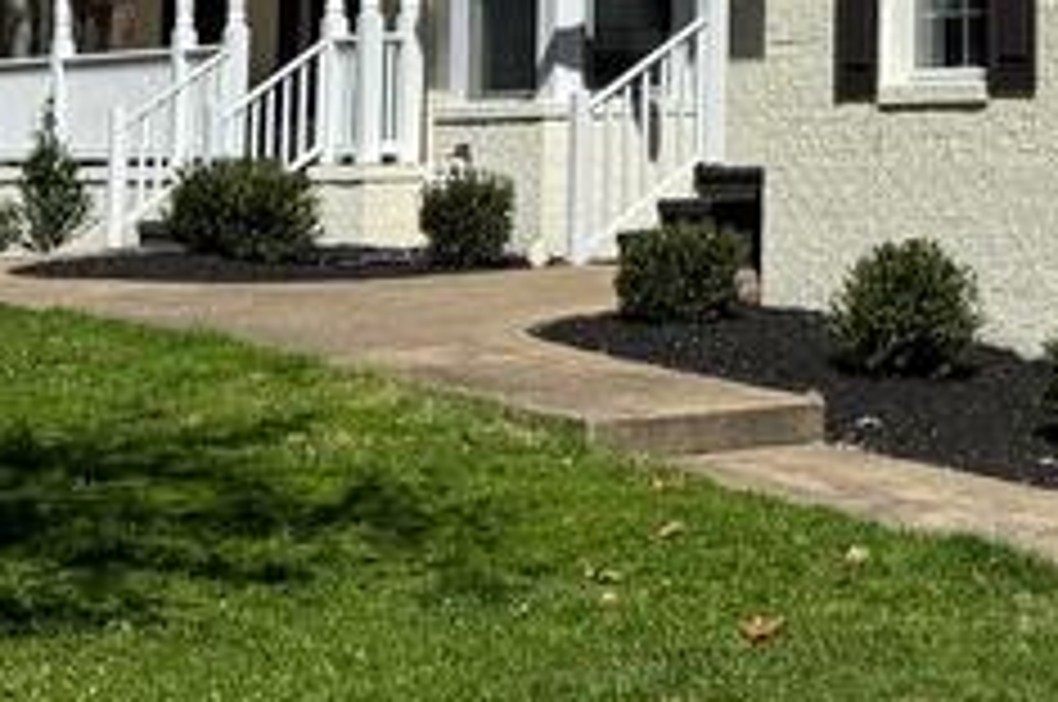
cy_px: -198
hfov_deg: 17.4
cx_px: 1441
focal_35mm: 109
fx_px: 3199
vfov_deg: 12.2
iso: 80
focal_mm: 6.76
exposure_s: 1/7937
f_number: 1.78
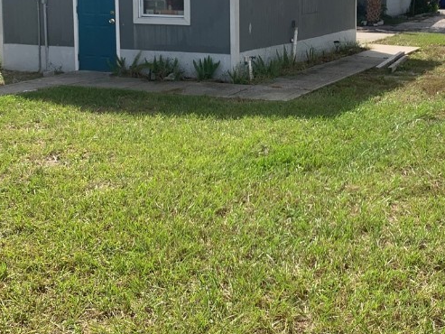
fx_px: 694
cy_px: 47
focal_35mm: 54
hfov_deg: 35.2
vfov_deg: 26.3
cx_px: 298
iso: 25
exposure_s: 1/2114
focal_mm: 4.25
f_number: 1.8
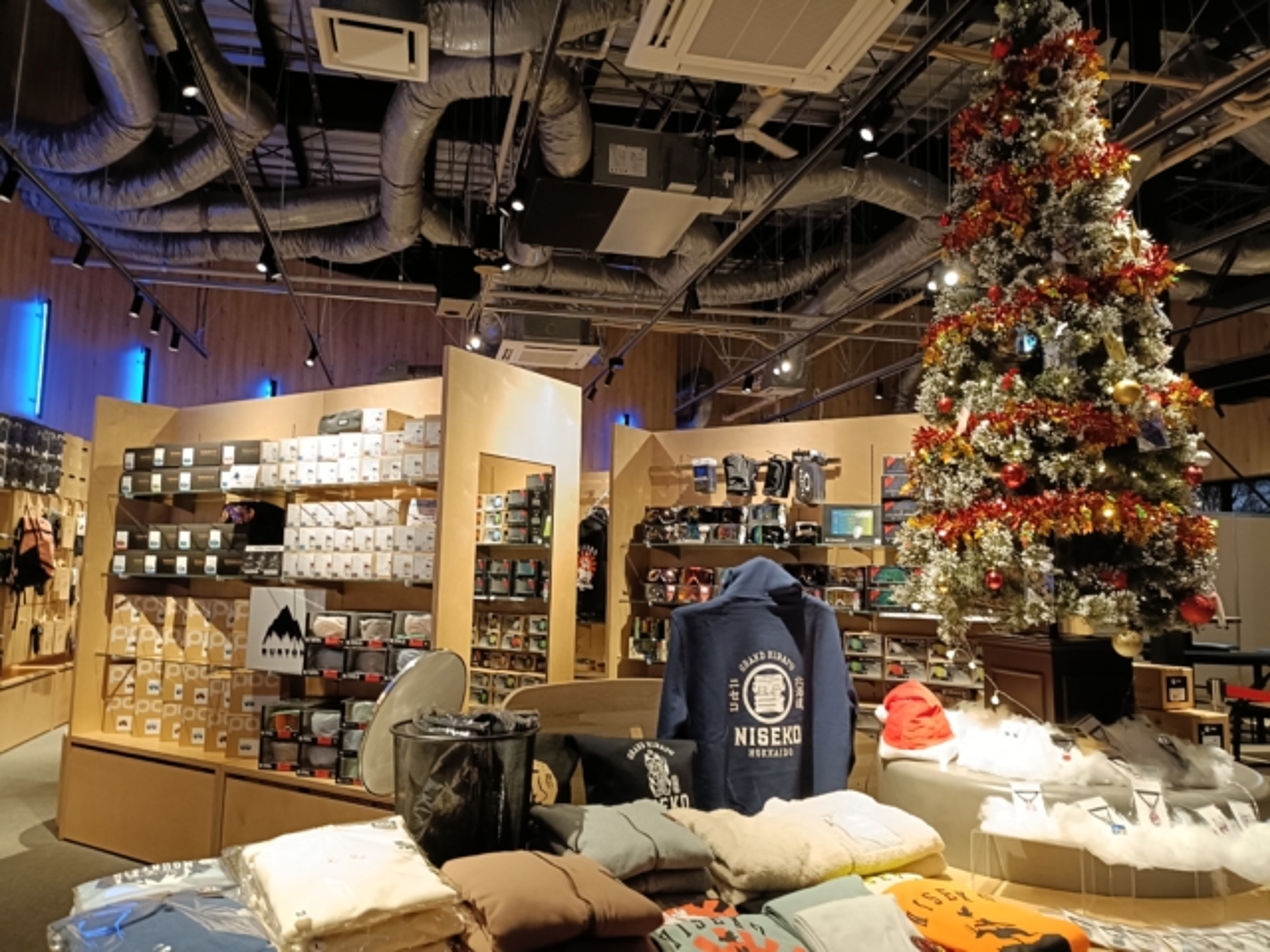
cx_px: 635
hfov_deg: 69.4
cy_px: 476
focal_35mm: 25
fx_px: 917
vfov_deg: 54.9
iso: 1250
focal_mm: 4.7
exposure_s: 1/50
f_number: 1.7
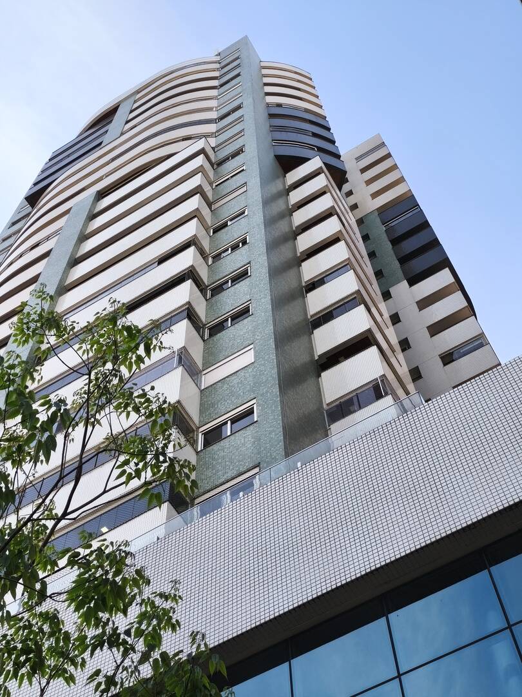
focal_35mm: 46
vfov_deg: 41.2
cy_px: 348
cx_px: 261
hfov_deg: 31.5
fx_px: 925
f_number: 1.65
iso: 50
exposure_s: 1/510
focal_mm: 6.14
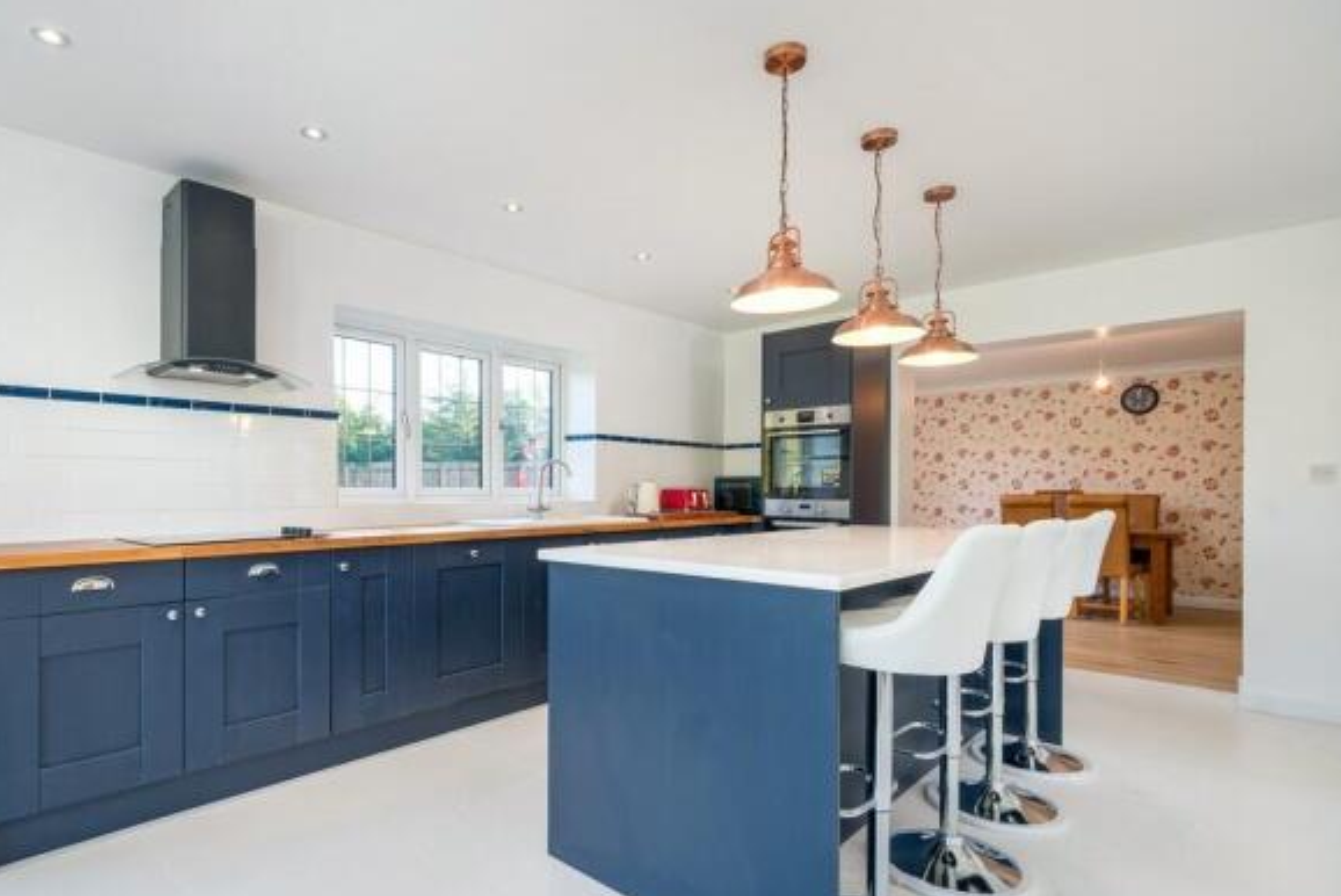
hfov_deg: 92.9
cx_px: 600
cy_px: 496
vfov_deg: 70.3
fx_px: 634
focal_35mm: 17
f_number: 7.1
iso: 160
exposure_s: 1/20
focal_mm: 10.3
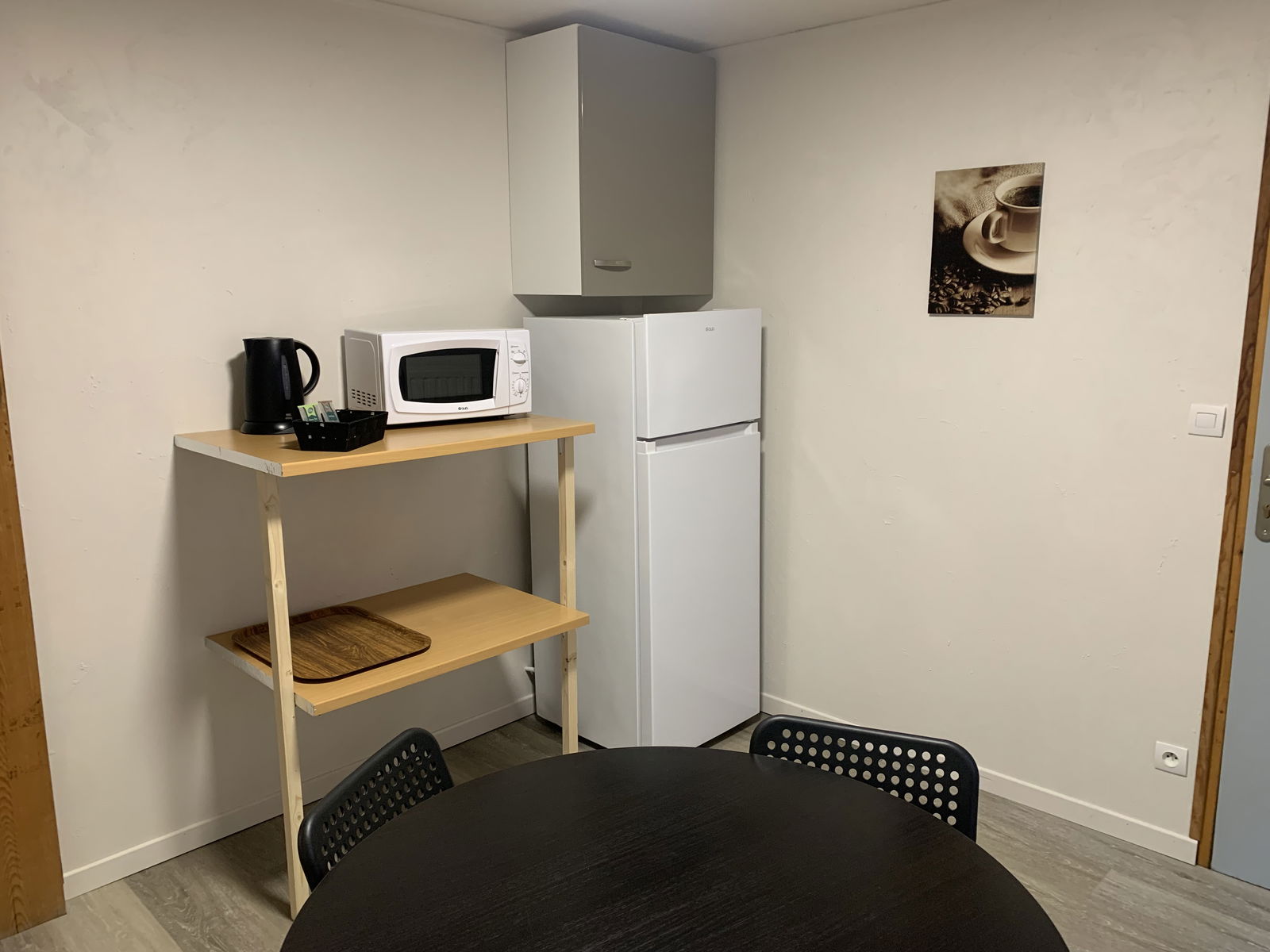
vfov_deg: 53.1
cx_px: 635
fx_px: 954
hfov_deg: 67.3
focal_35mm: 26
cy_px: 476
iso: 160
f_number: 1.8
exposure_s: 1/50
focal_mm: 4.25
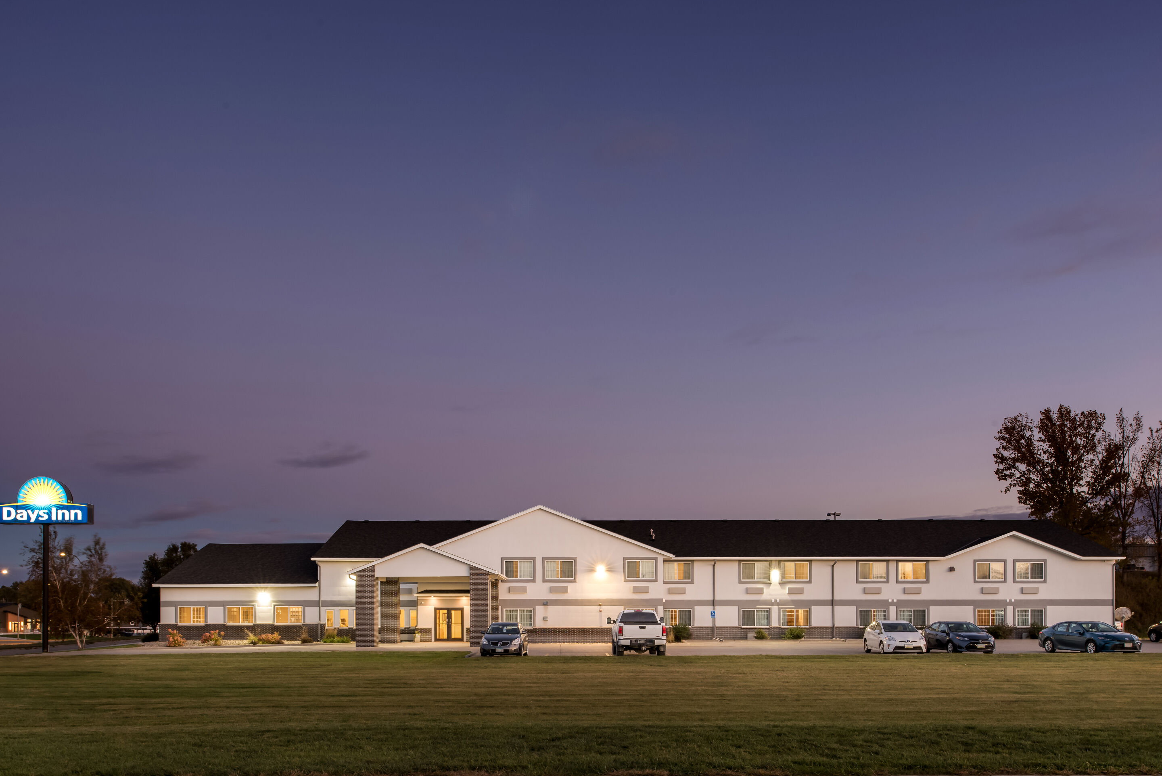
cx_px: 563
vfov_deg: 51.3
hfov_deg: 71.5
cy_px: 373
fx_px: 807
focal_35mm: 25
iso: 200
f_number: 13
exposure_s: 1.3
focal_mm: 24
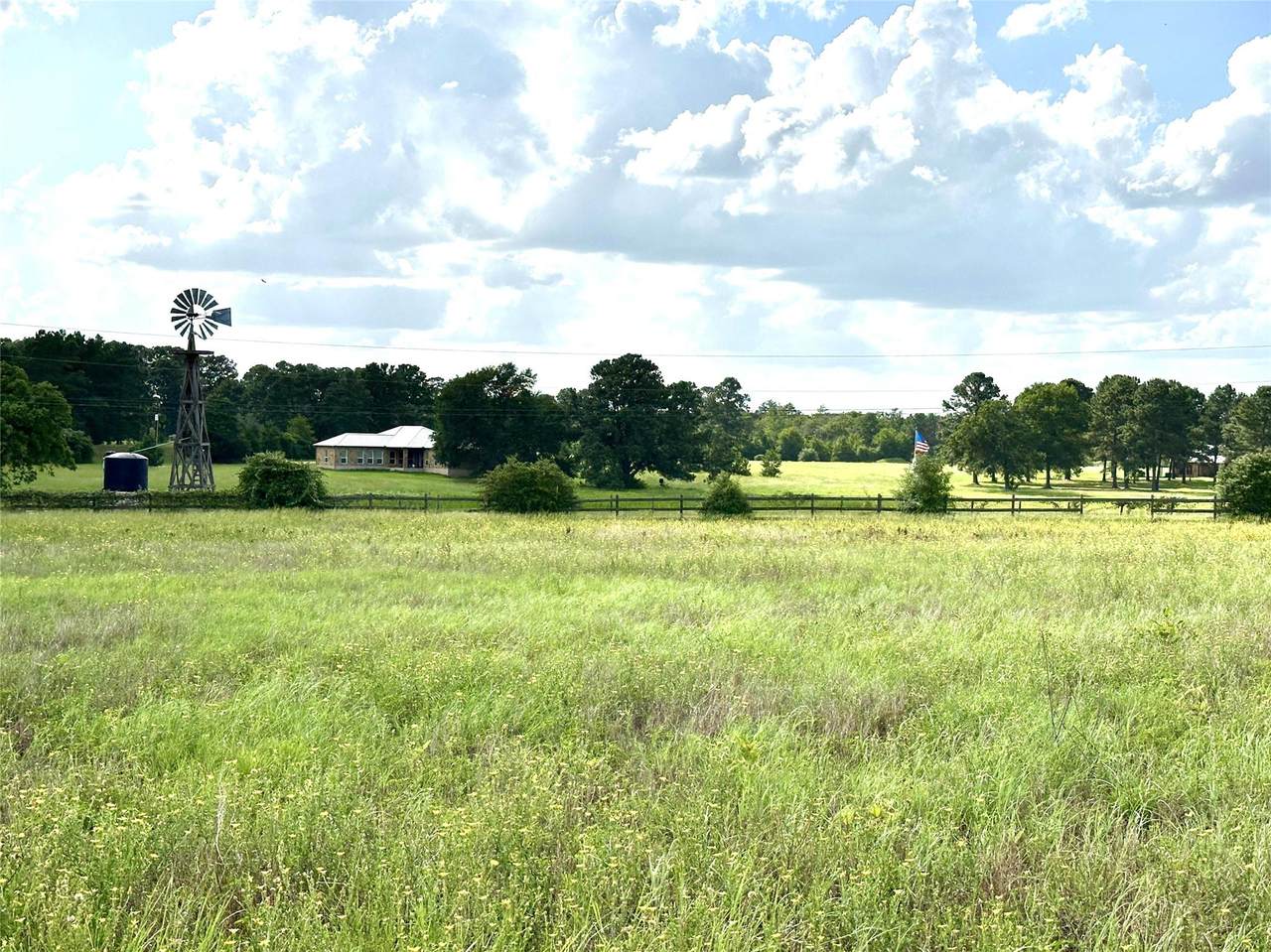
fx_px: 1762
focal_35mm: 48
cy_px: 476
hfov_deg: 39.7
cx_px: 636
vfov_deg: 30.2
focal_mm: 6.86
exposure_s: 1/8929
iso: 64
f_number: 1.78
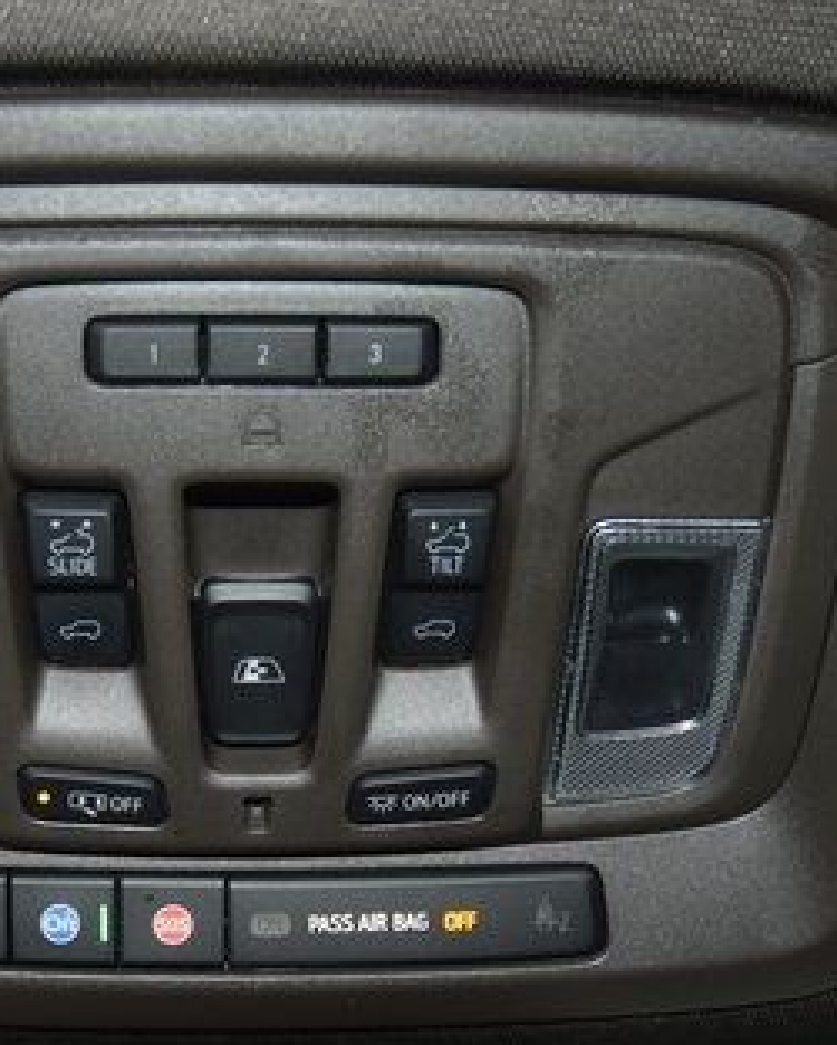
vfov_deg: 35.9
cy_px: 588
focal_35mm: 52
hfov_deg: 28.9
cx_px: 258
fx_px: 1609
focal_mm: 18
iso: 500
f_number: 3.5
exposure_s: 1/50
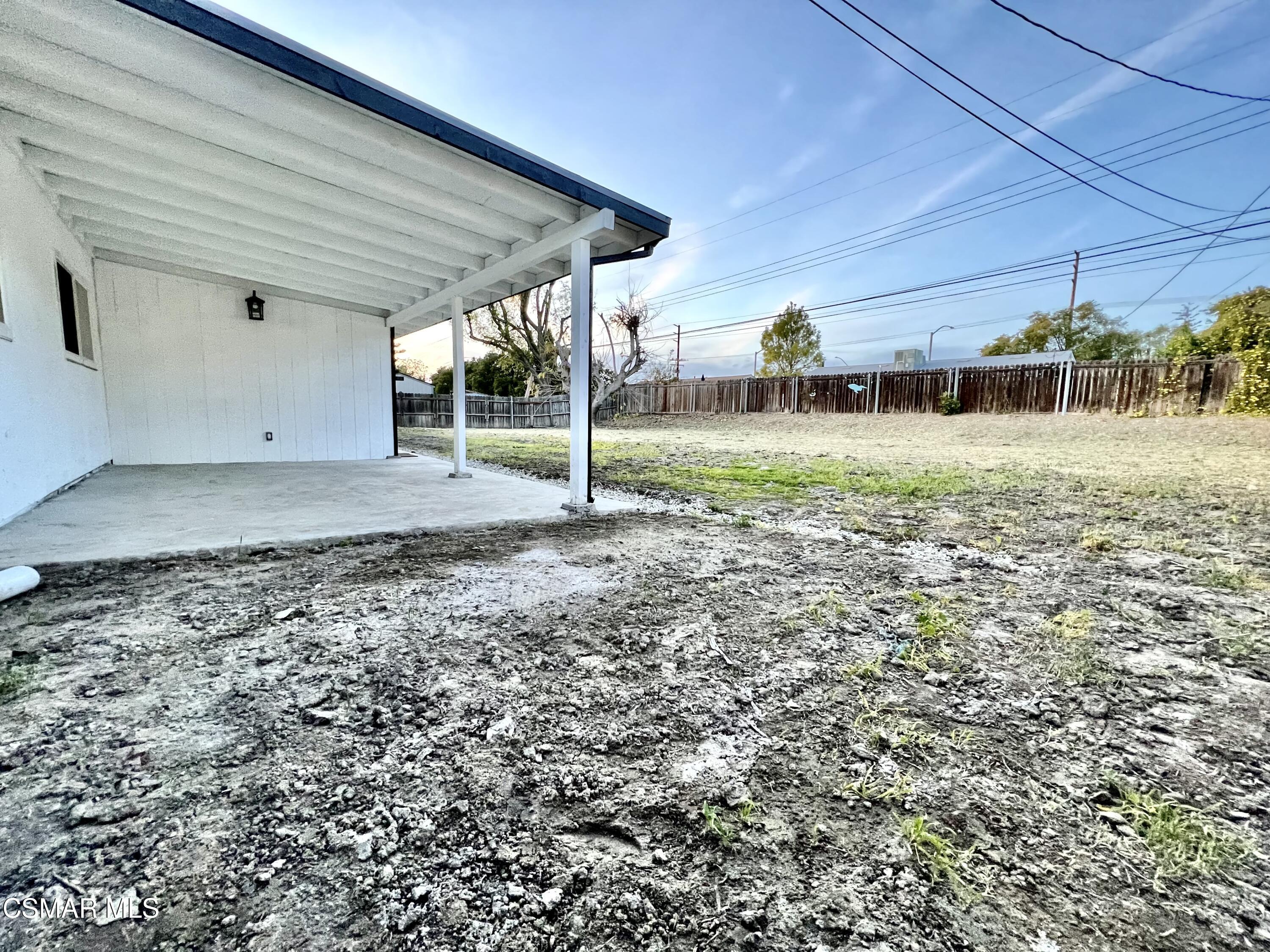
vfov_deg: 89.9
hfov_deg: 106.2
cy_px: 476
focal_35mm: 13
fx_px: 477
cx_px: 635
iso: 250
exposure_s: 1/99
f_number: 1.8
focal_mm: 1.57
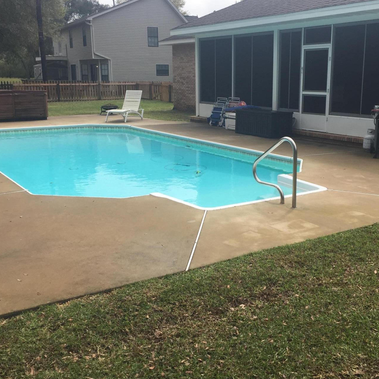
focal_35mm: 40
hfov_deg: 41.7
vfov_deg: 41.9
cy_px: 188
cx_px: 227
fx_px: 495
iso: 32
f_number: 2.2
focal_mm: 4.15
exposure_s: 1/2326
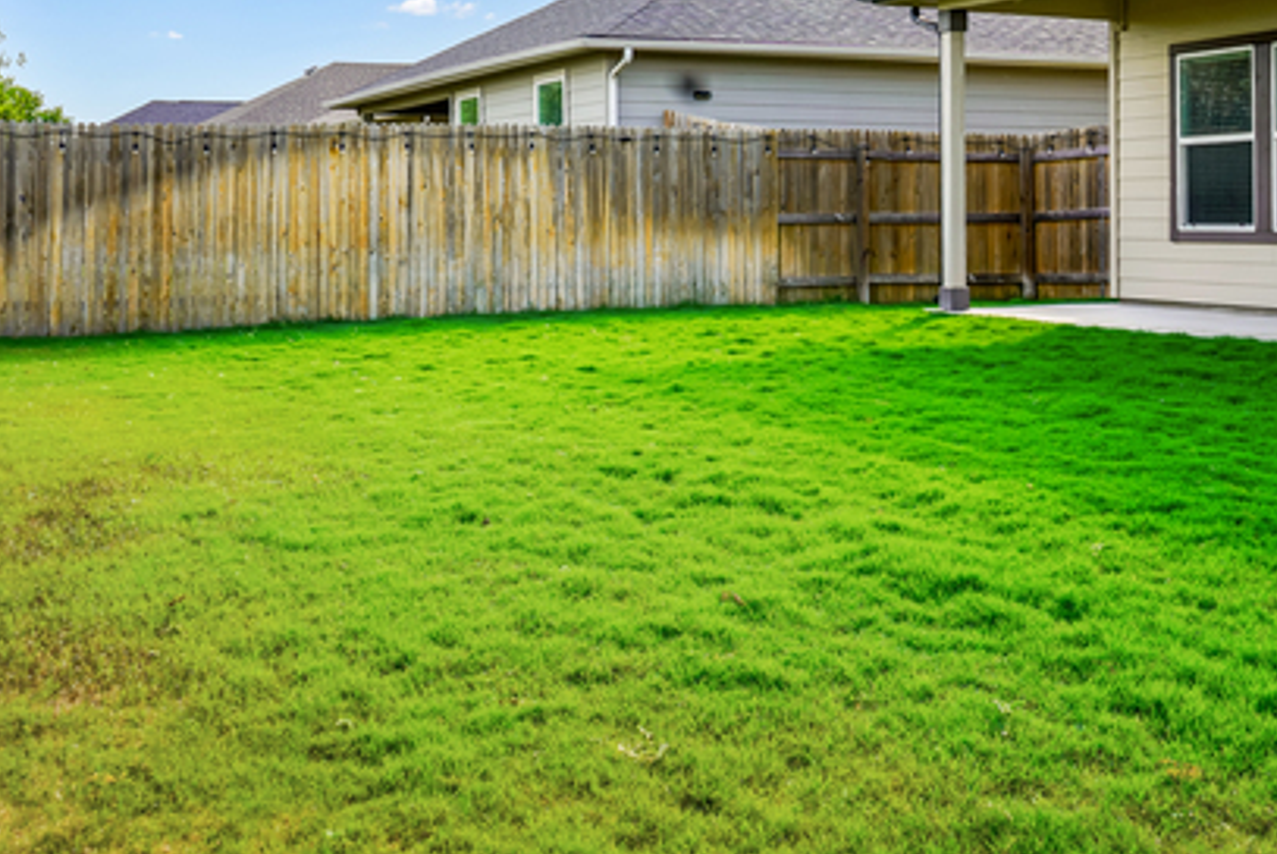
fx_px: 1562
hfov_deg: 44.4
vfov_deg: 30.4
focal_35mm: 44
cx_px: 593
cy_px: 309
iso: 100
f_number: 6.3
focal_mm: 28
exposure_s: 1/100
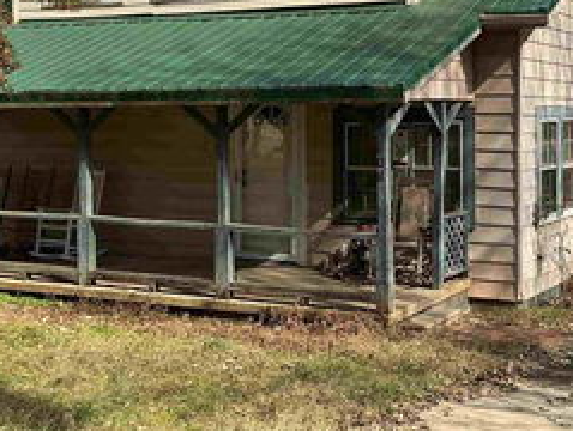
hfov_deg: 30.8
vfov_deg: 23.6
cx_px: 396
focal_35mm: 62
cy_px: 139
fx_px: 1028
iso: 25
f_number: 1.8
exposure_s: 1/1195
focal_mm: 3
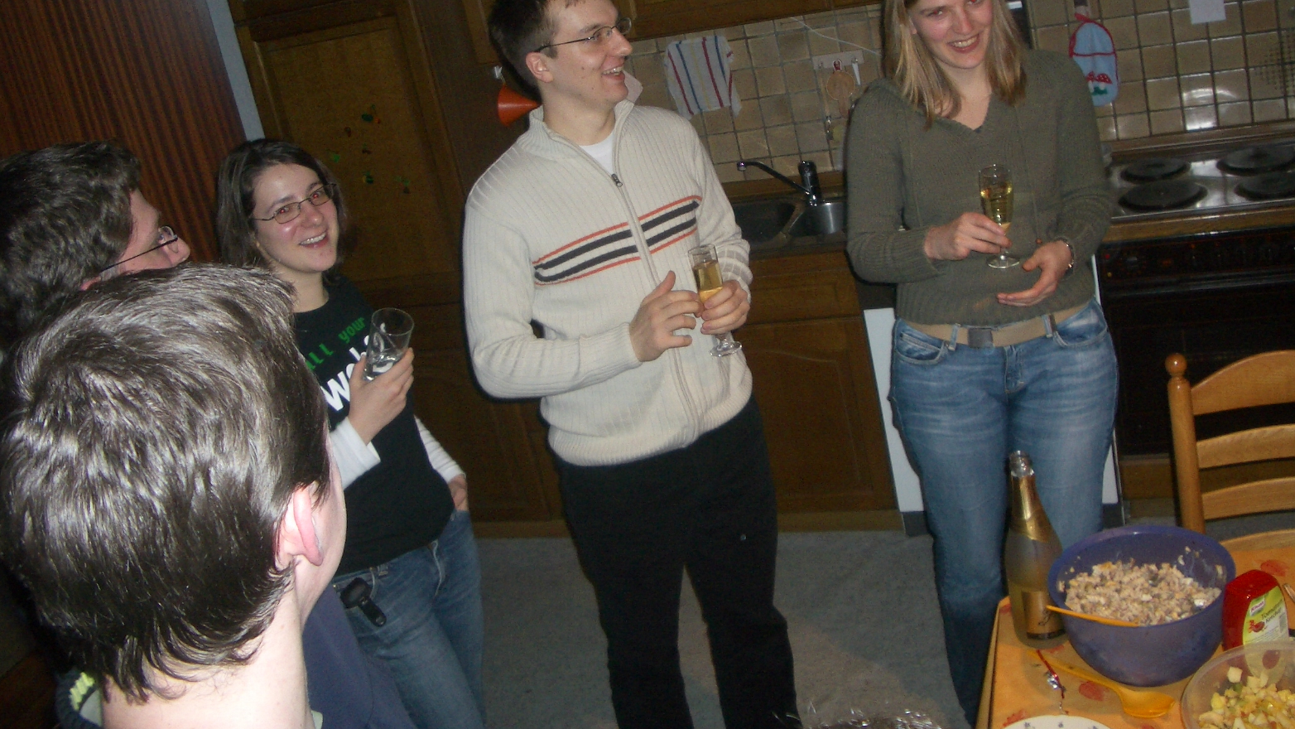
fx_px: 1339
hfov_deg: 51.6
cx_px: 656
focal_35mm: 39
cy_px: 244
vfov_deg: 30.2
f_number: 2.6
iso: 100
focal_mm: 5.8
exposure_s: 1/60
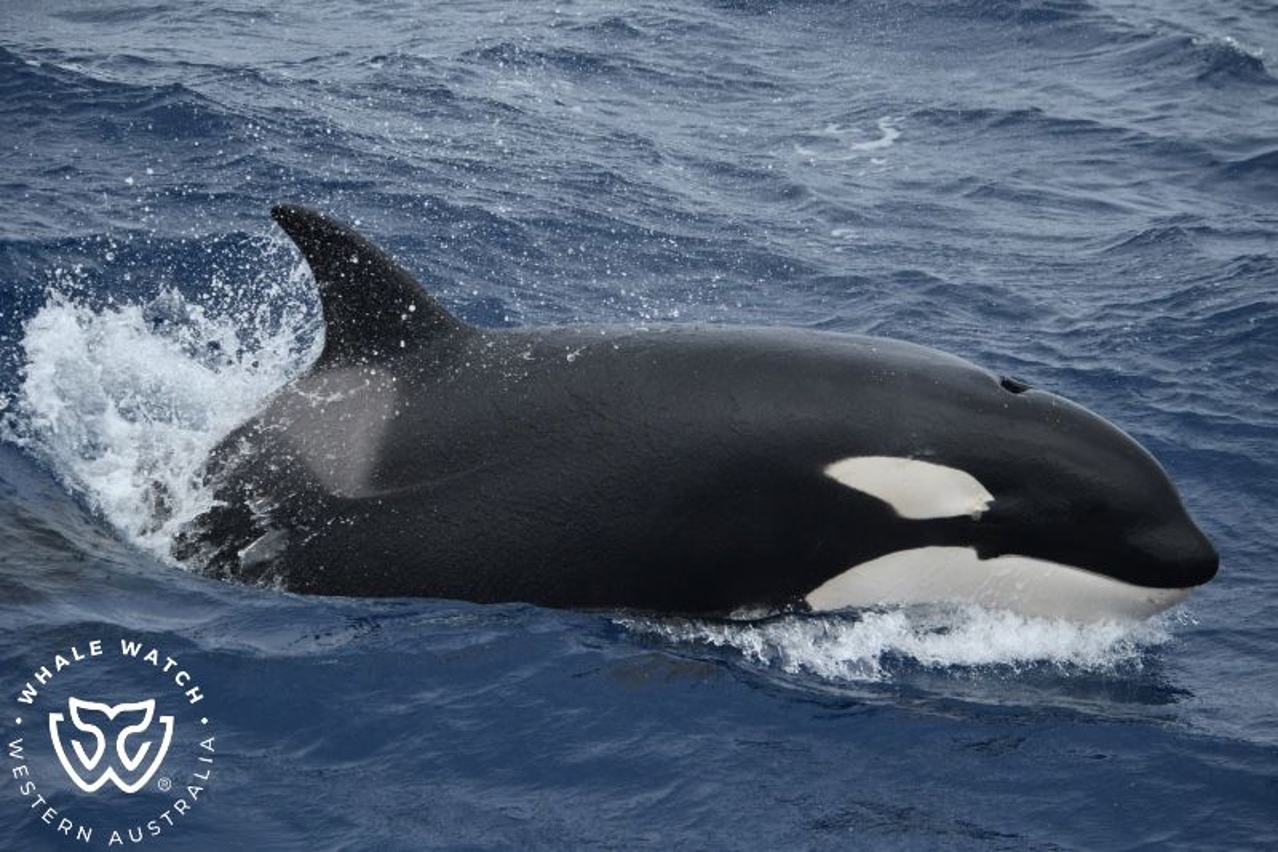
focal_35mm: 300
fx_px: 10647
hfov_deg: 6.9
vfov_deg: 4.6
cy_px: 426
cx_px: 639
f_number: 5.6
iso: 1100
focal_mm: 300
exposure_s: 1/8000
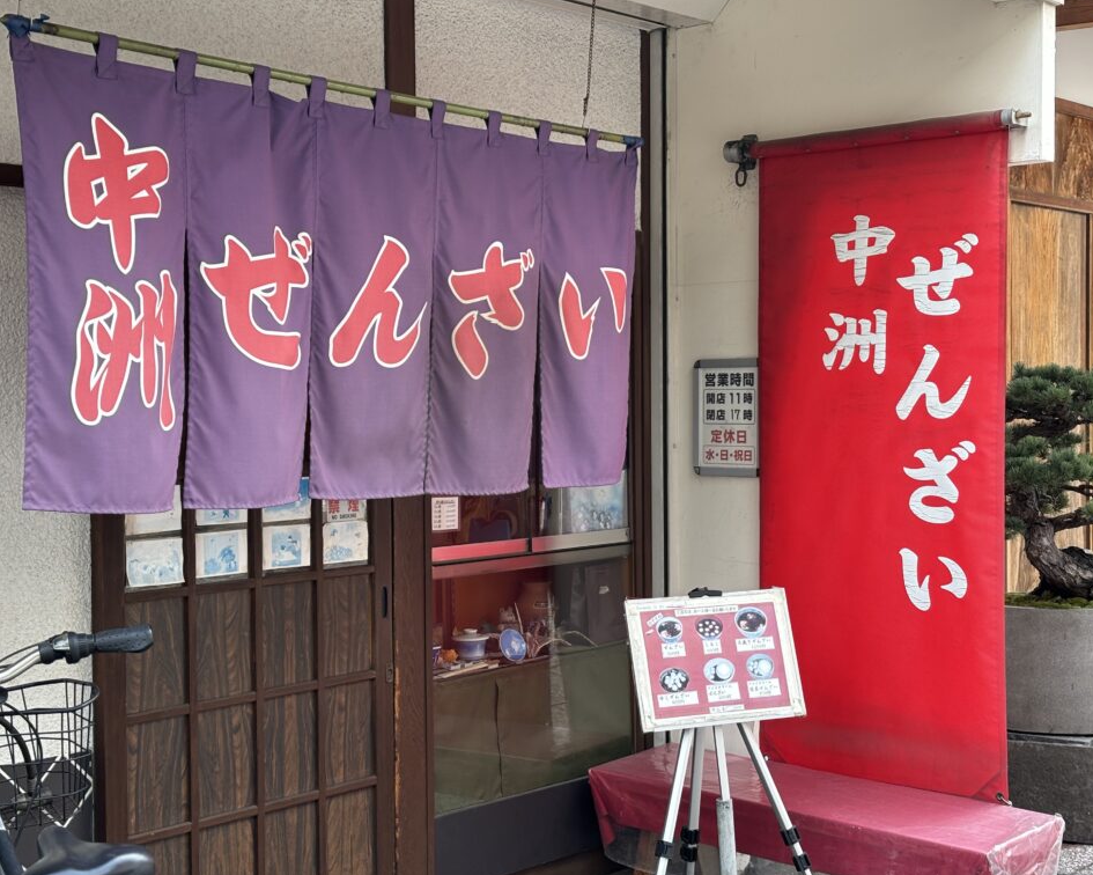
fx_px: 1779
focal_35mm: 55
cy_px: 436
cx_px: 516
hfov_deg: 34.1
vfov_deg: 27.6
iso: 50
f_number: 1.6
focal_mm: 5.96
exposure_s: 1/145
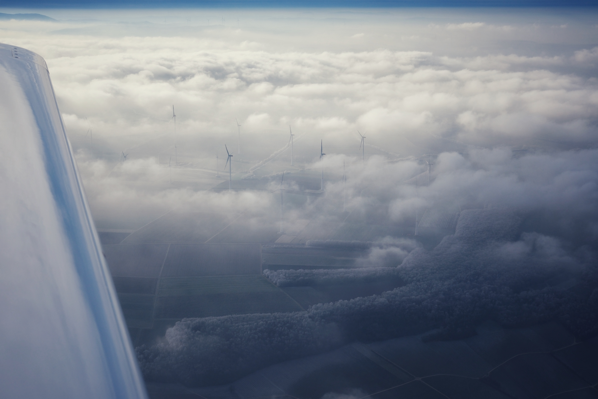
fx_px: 880
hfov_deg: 37.5
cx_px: 299
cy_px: 200
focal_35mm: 53
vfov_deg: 25.5
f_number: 8
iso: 800
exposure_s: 1/3200
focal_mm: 35
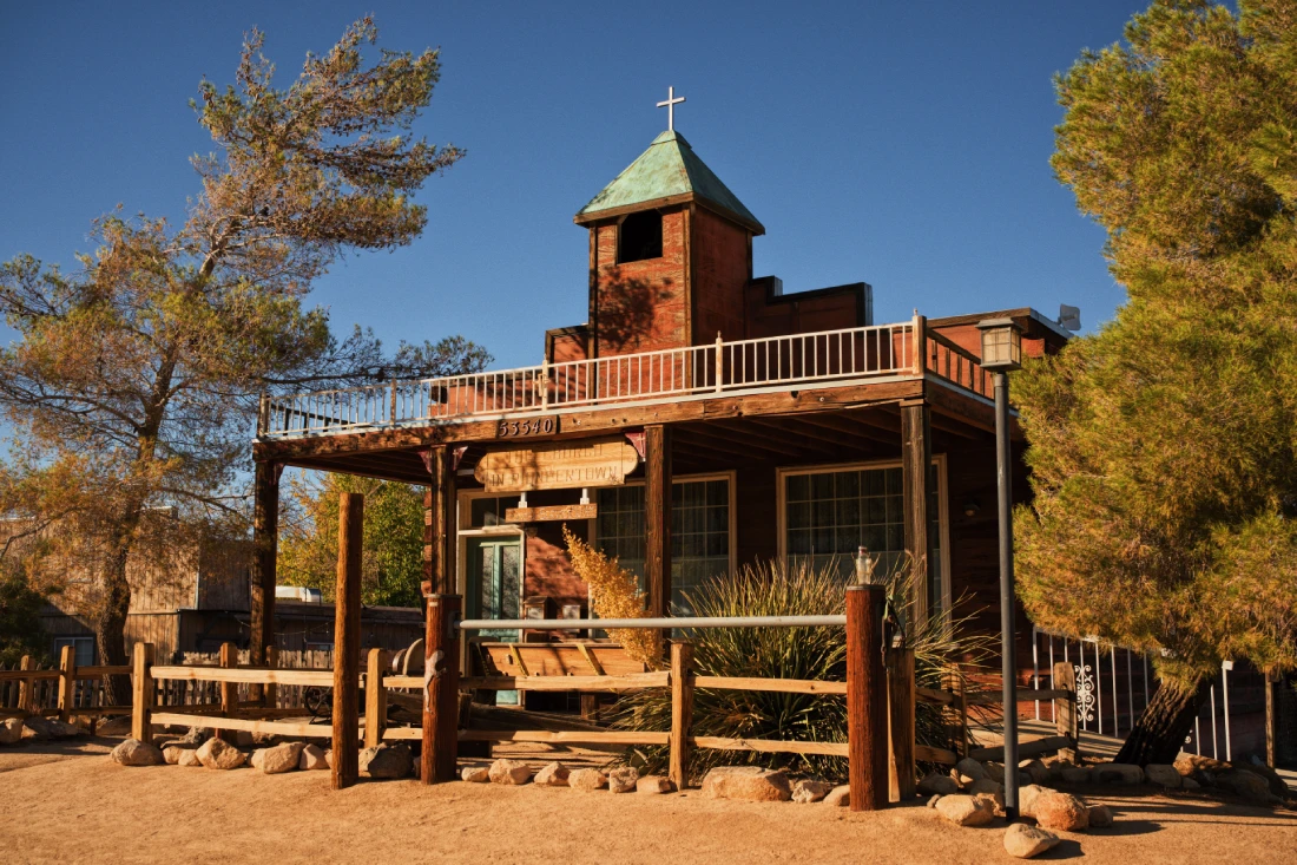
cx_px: 648
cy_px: 432
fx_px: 1477
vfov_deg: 32.6
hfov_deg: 47.4
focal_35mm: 41
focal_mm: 27
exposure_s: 1/1250
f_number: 3.2
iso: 125
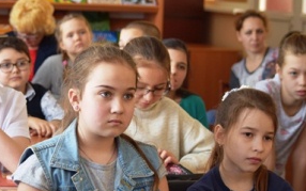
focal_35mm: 132
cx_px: 79
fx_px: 1100
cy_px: 121
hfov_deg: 15.8
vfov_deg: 9.9
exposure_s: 1/60
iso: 500
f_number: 4.5
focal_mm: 55
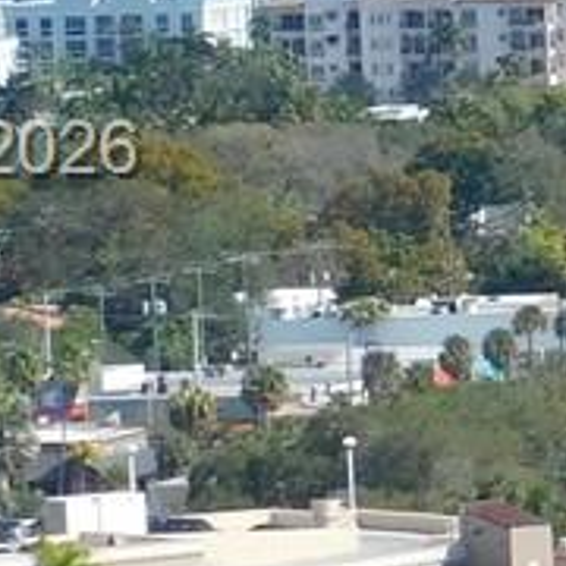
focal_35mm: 714
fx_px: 13208
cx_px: 1676
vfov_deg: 2.5
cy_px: 154
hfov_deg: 2.4
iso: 125
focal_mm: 16.1
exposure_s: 1/640
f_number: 4.5
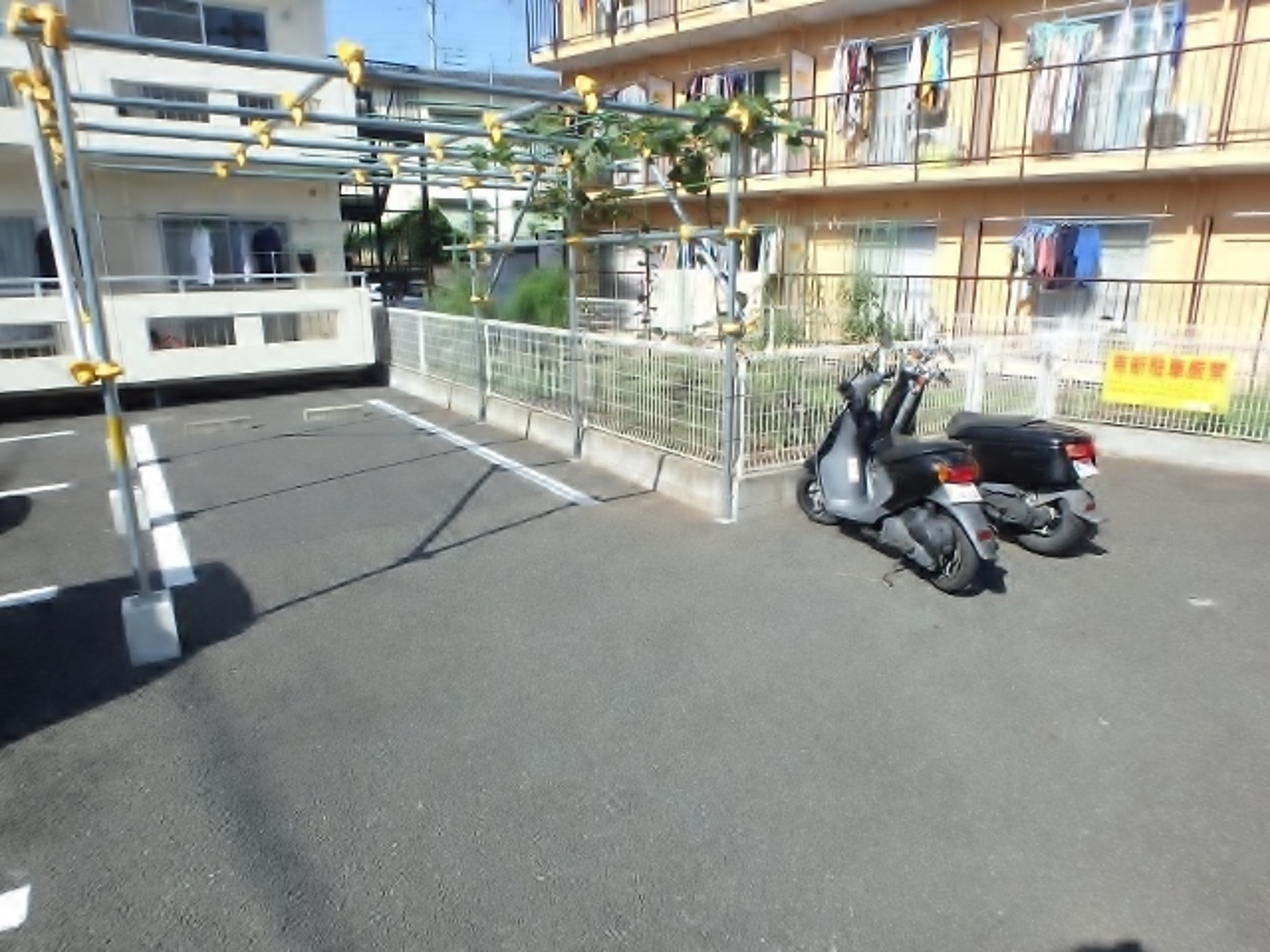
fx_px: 770
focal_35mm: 21
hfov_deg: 79.0
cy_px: 476
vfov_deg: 63.4
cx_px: 635
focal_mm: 3.7
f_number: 3.5
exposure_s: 1/800
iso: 125
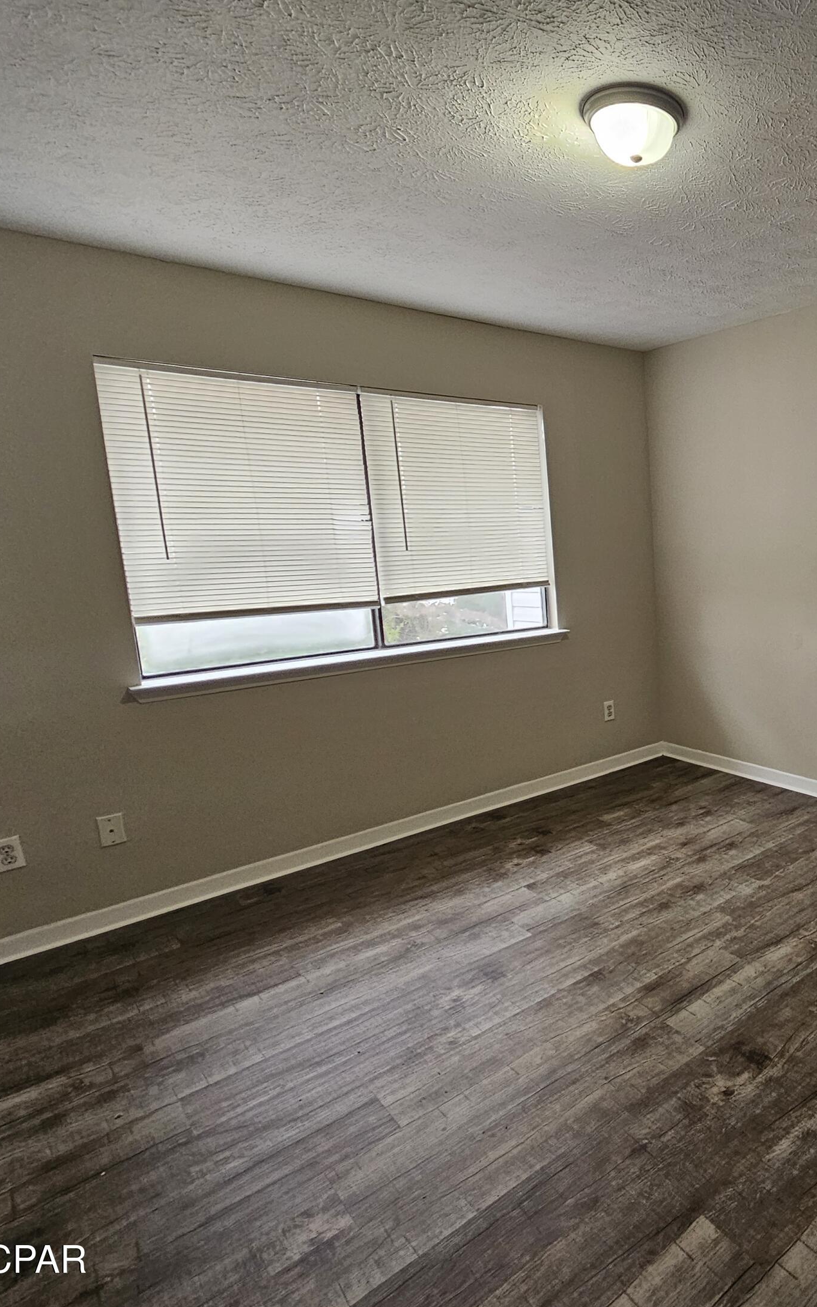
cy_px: 646
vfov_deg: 88.0
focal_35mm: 19
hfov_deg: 53.1
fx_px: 677
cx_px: 760
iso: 250
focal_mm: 2.2
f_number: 2.2
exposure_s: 1/77
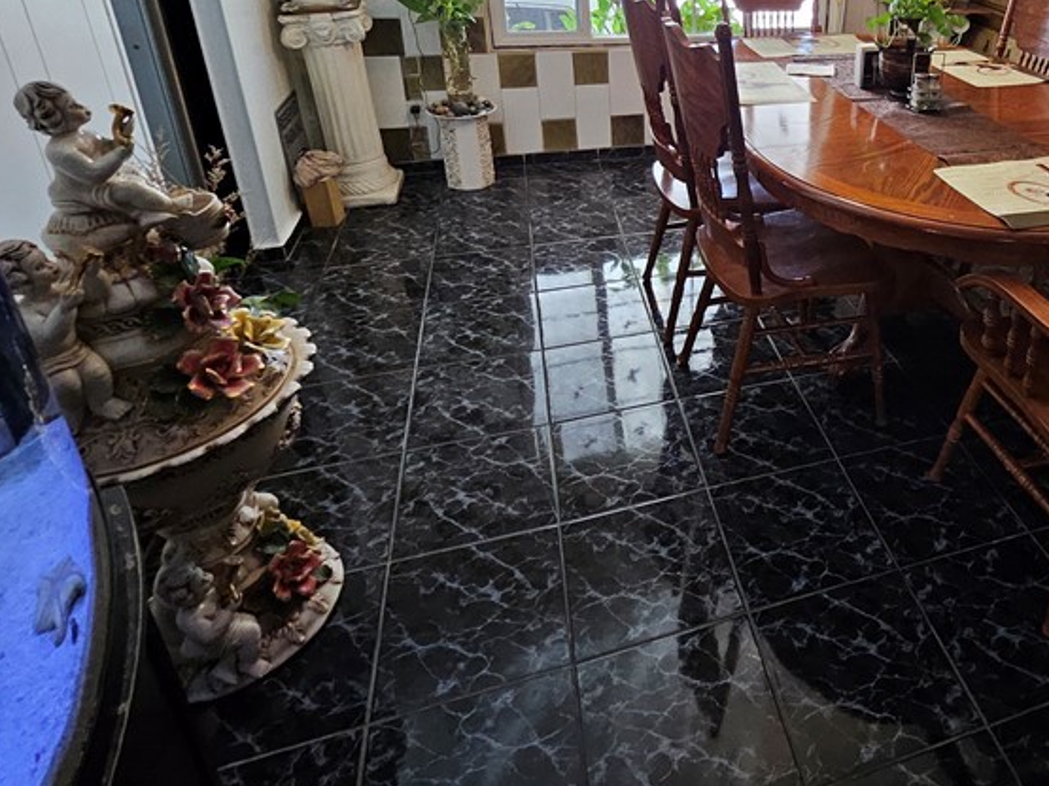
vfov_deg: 53.6
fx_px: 727
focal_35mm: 24
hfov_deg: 66.9
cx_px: 792
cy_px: 174
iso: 250
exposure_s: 1/60
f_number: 2.2
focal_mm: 1.74
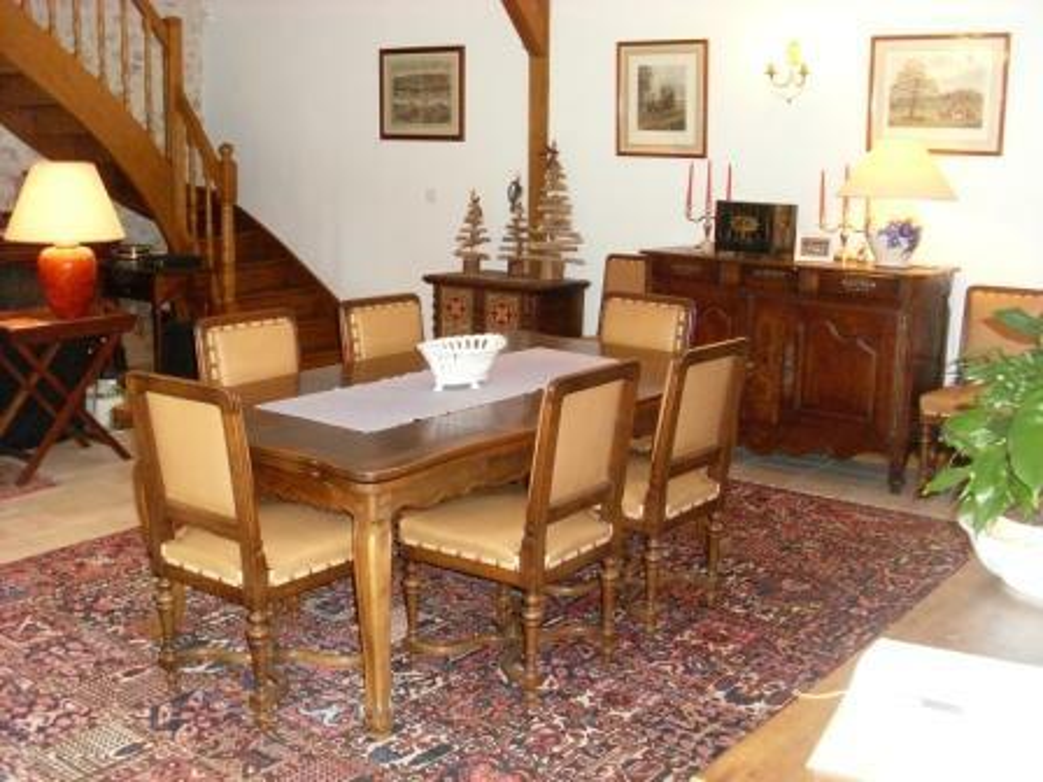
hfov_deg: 49.0
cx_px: 522
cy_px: 391
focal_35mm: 38
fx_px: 1145
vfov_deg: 37.7
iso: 400
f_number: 3
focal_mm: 6.3
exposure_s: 1/45
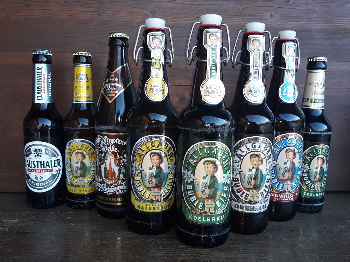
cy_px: 131
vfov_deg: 51.4
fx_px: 273
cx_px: 175
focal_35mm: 27
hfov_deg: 65.3
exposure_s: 1/135
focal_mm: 3.71
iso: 40
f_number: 1.7
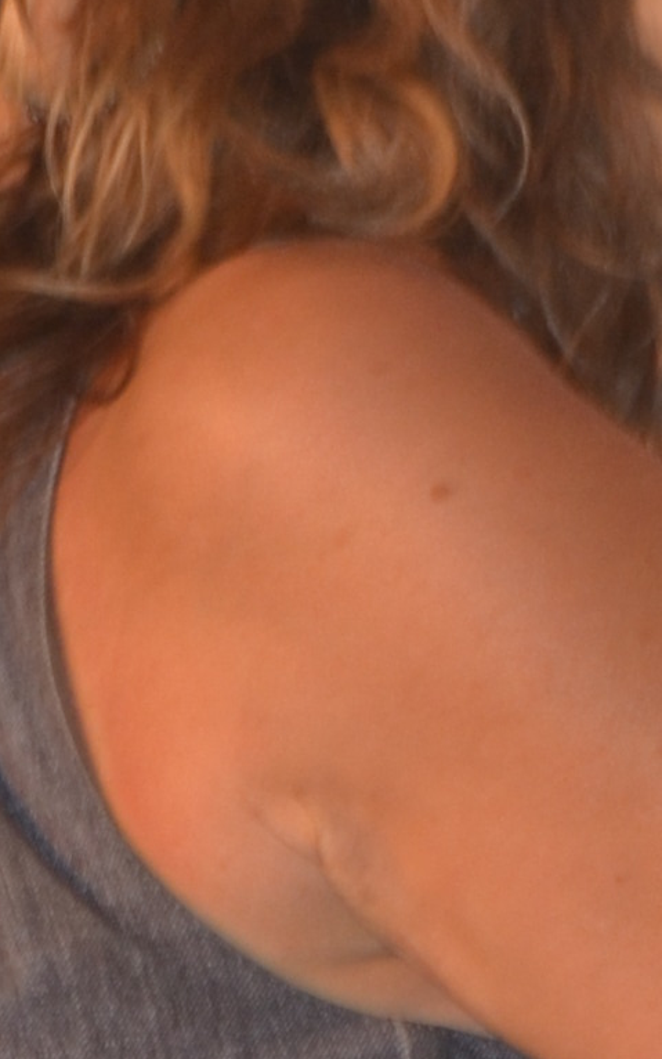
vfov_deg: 0.9
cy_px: 1894
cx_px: 220
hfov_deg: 0.6
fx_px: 67955
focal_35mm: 2355
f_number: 5.3
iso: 250
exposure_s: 1/60
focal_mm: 240
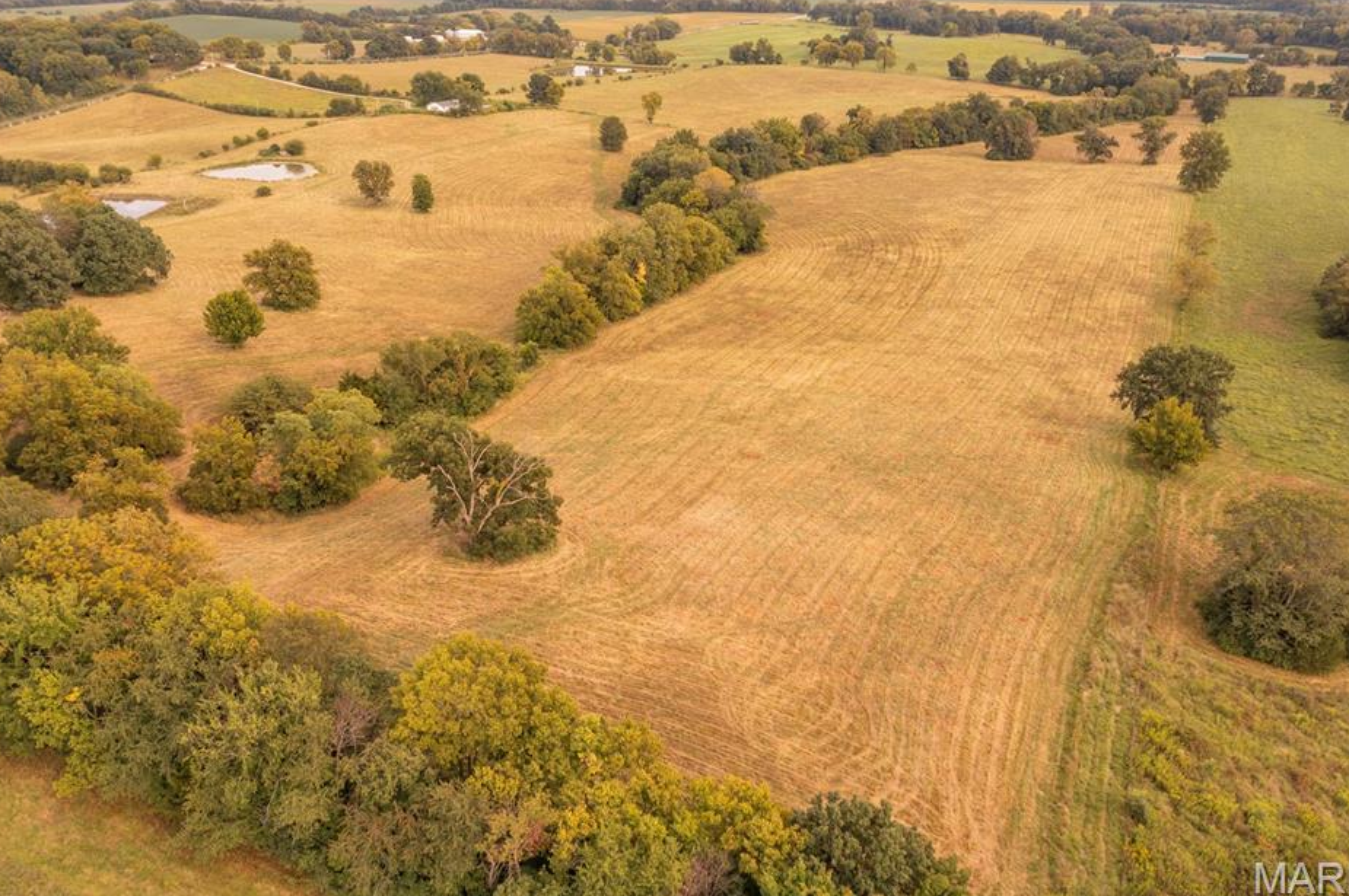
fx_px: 1161
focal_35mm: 31
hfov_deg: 60.3
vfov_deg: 42.2
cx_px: 653
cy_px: 413
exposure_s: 1/120
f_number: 4.5
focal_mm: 10.26
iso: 100
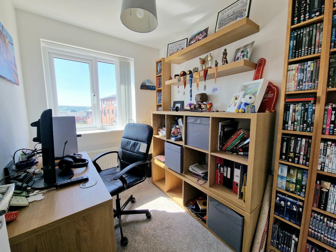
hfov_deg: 106.2
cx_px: 168
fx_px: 126
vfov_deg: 89.9
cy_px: 126
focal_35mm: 13
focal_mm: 2.2
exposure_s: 1/294
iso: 50
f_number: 2.2
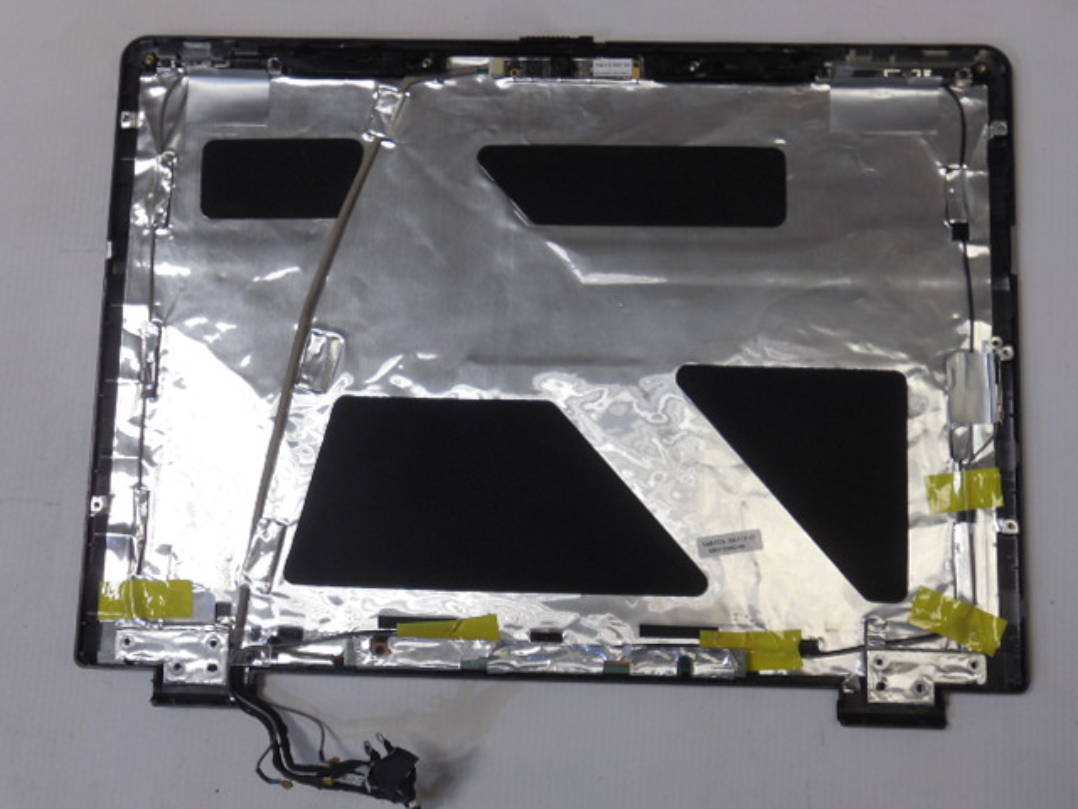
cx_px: 539
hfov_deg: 42.9
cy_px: 404
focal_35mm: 44
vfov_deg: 32.9
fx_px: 1370
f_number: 4.5
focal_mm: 7.8
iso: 220
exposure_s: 1/30
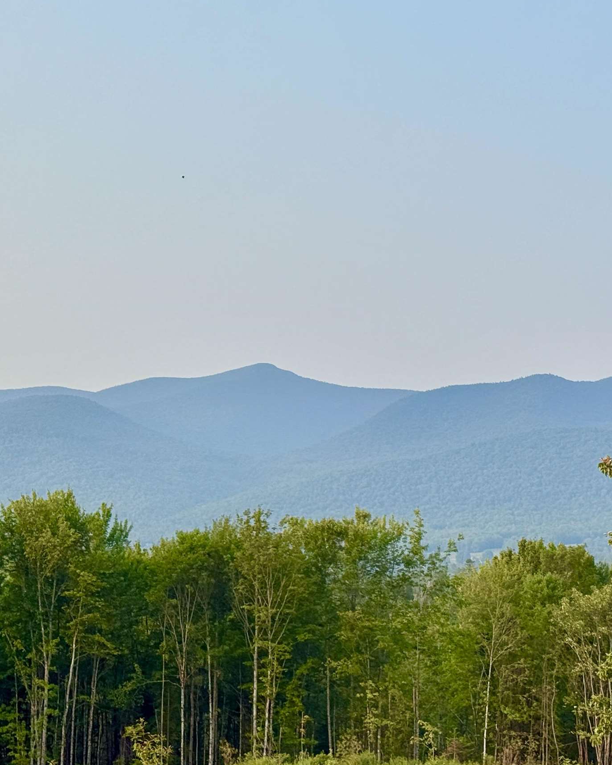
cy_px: 489
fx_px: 1901
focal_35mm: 84
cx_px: 478
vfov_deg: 22.7
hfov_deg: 18.1
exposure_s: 1/1353
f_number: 1.78
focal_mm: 6.76
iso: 64
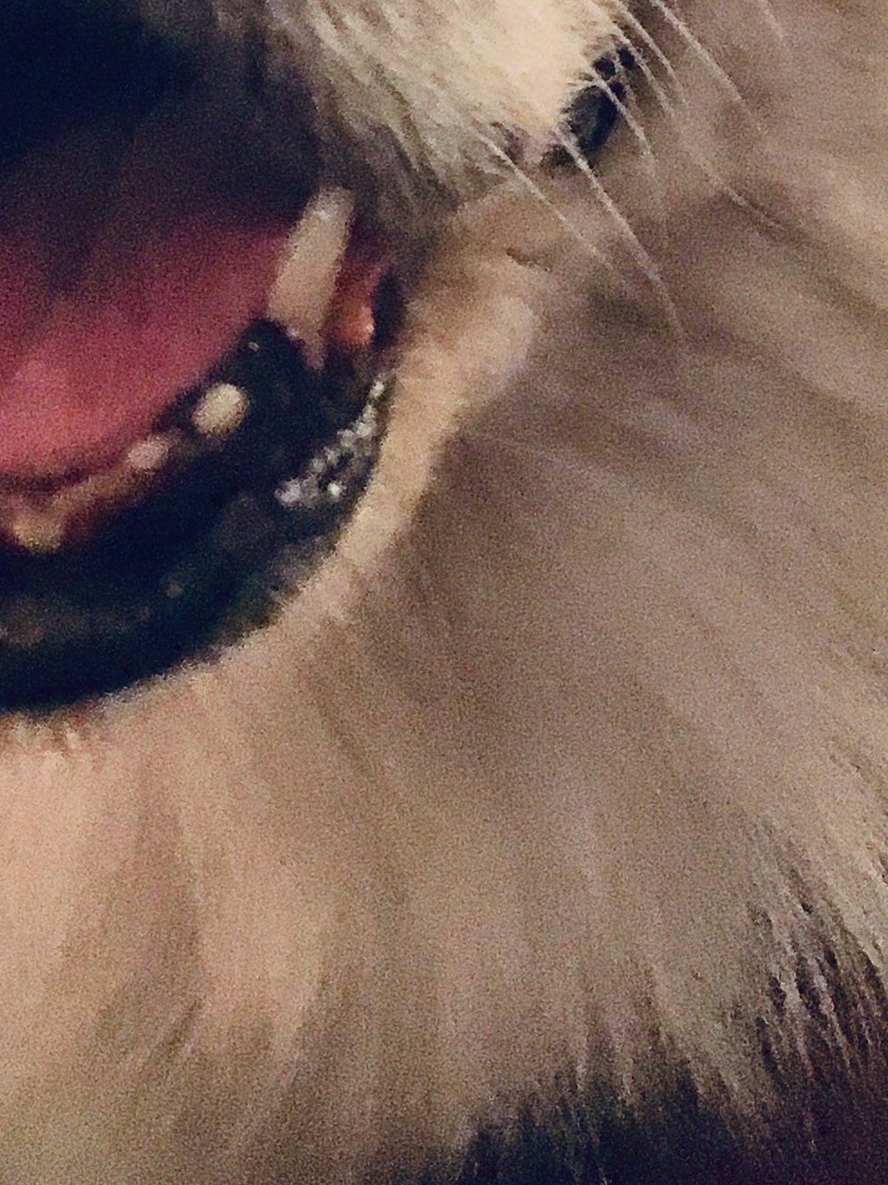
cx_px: 738
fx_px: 3045
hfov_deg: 16.4
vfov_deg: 20.0
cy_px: -390
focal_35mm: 89
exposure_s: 1/15
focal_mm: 4.15
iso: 320
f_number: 2.2
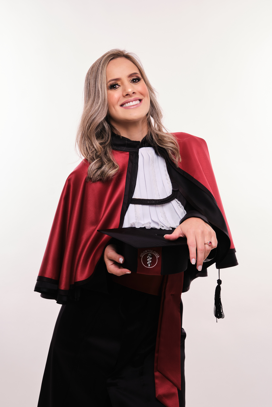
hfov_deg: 24.2
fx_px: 635
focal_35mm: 56
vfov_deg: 35.6
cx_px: 136
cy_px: 204
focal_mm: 37.6
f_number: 9
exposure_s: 1/125
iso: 160
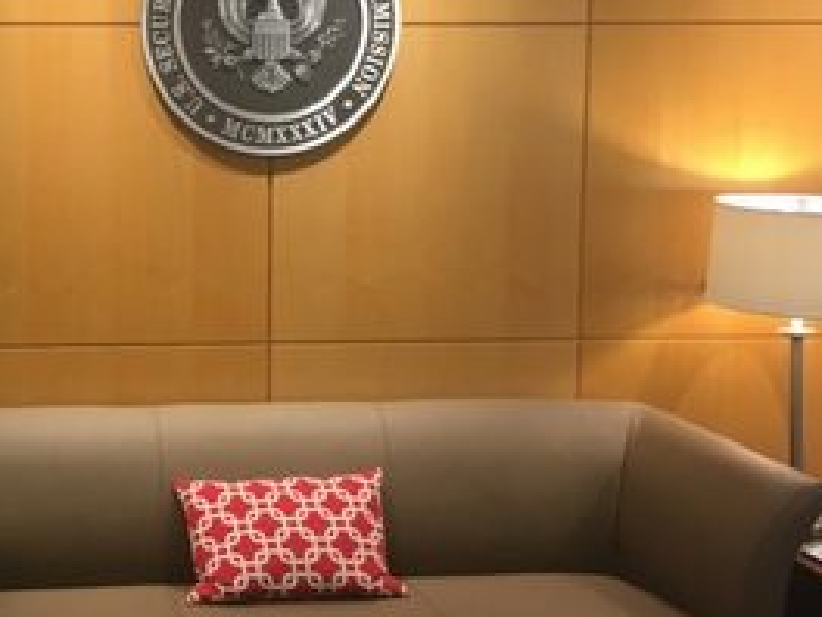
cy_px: 229
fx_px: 1306
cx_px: 128
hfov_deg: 33.6
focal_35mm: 55
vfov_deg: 26.5
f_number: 2.2
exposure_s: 1/30
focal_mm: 4.15
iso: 64
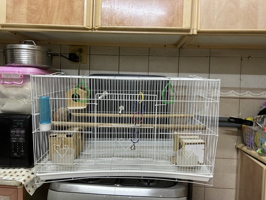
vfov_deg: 53.1
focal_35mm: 26
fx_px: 200
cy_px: 100
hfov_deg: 67.3
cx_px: 133
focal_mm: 5.7
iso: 250
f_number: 1.5
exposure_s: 1/60
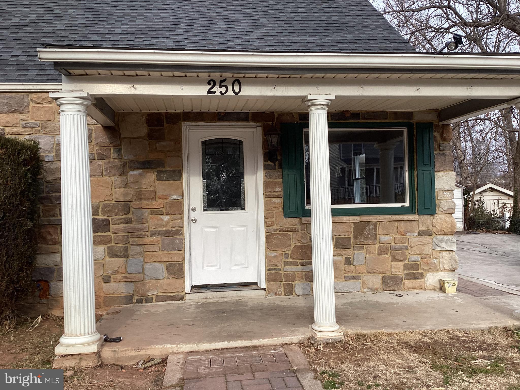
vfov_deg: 45.4
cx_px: 260
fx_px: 466
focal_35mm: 31
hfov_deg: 58.4
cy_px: 195
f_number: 2.4
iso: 25
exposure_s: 1/338
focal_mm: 3.3
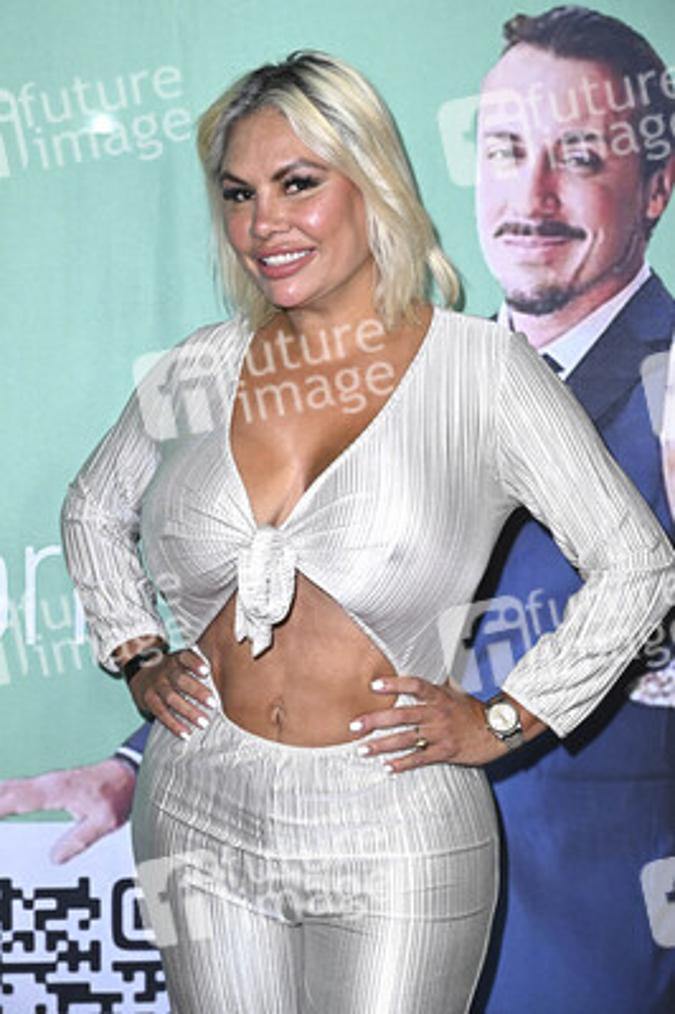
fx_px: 1916
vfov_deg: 29.7
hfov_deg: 20.0
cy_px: 507
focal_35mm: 68
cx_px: 338
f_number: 5.6
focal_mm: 68
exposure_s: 1/200
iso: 1600
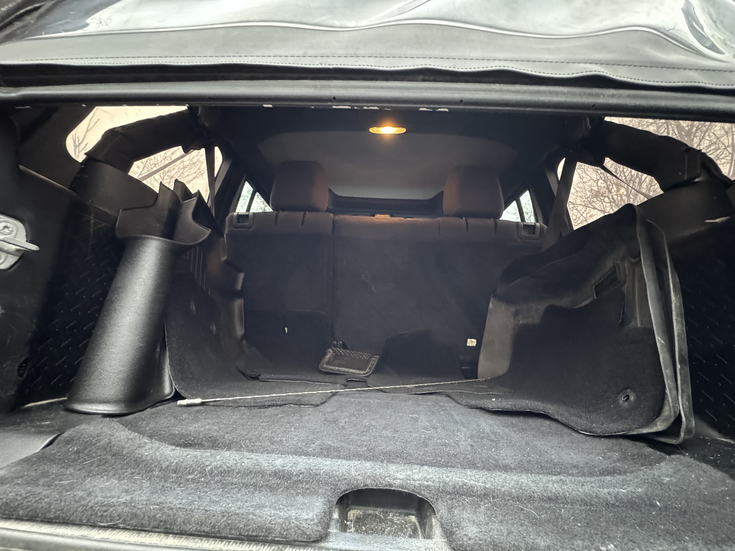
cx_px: 368
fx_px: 297
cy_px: 276
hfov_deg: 102.1
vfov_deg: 85.7
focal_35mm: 14
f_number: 2.2
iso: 1600
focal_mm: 2.22
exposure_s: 1/31
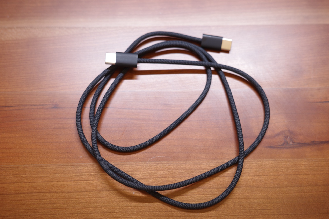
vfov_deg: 33.4
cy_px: 110
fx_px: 365
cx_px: 164
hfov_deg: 48.5
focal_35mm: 40
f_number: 2.8
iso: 250
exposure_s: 1/25
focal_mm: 26
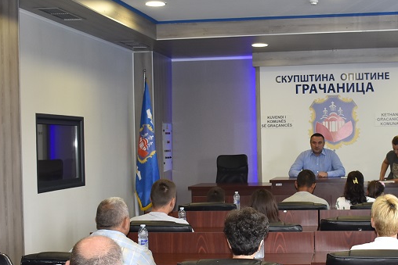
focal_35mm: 65
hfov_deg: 30.7
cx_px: 268
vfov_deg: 20.9
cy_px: 134
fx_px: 719
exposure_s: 1/60
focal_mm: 22
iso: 560
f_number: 3.5
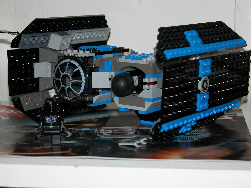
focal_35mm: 86
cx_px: 126
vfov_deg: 17.2
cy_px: 94
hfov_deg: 22.8
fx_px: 624
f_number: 3.5
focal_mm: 22.3
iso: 100
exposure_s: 1/125
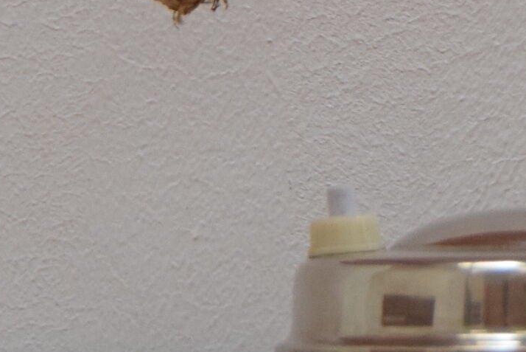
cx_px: 495
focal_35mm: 239
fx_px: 3494
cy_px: -352
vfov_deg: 5.6
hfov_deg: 8.6
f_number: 6.3
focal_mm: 38
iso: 1600
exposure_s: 1/160
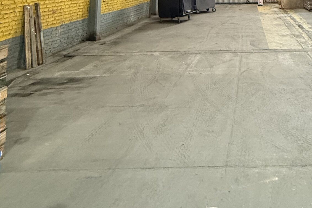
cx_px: 252
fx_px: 286
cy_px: -51
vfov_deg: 32.1
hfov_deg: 53.3
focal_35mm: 33
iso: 640
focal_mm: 2.22
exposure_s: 1/100
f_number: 2.2
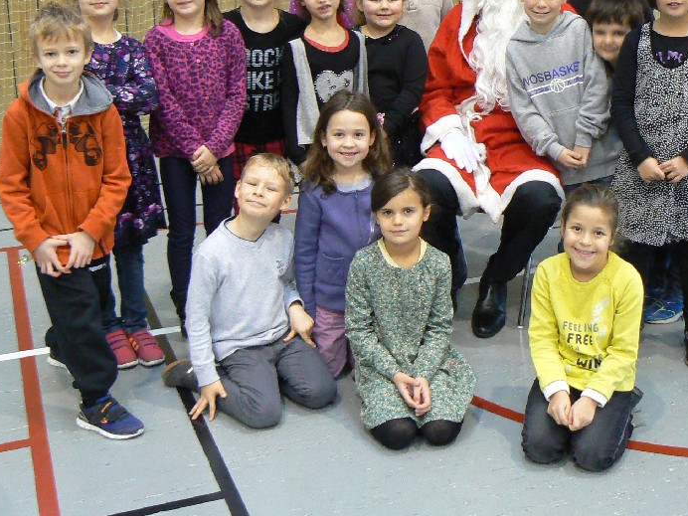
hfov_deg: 36.5
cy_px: 165
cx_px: 451
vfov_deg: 27.8
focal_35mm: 52
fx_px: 1034
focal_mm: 6
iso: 200
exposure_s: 1/15
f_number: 2.8
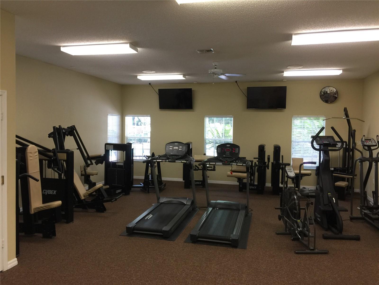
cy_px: 142
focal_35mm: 29
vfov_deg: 48.2
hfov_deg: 61.7
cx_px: 190
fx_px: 318
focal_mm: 4.15
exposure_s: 1/30
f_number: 2.2
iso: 50
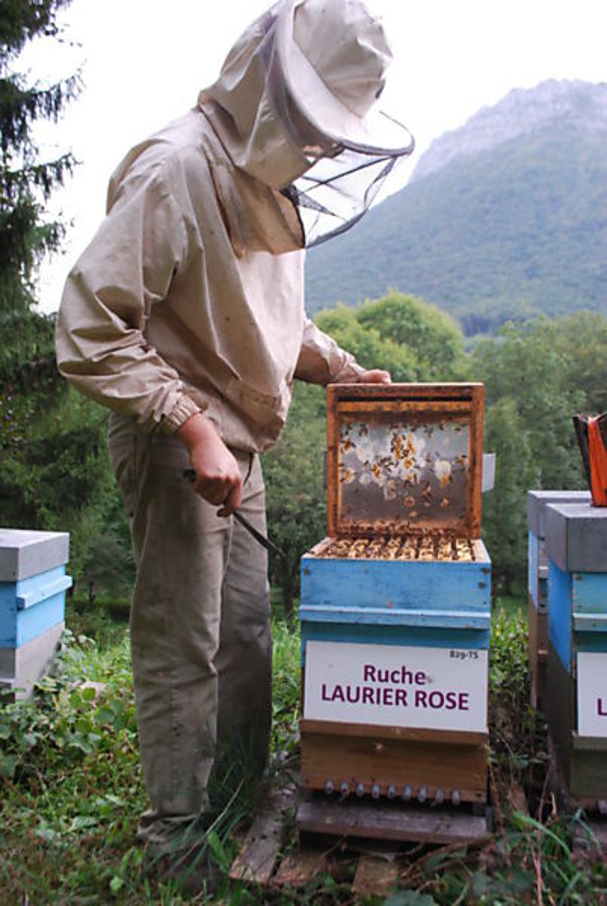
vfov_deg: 67.3
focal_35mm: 27
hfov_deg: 48.1
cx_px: 304
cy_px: 453
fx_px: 680
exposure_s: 1/80
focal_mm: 18
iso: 200
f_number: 4.5
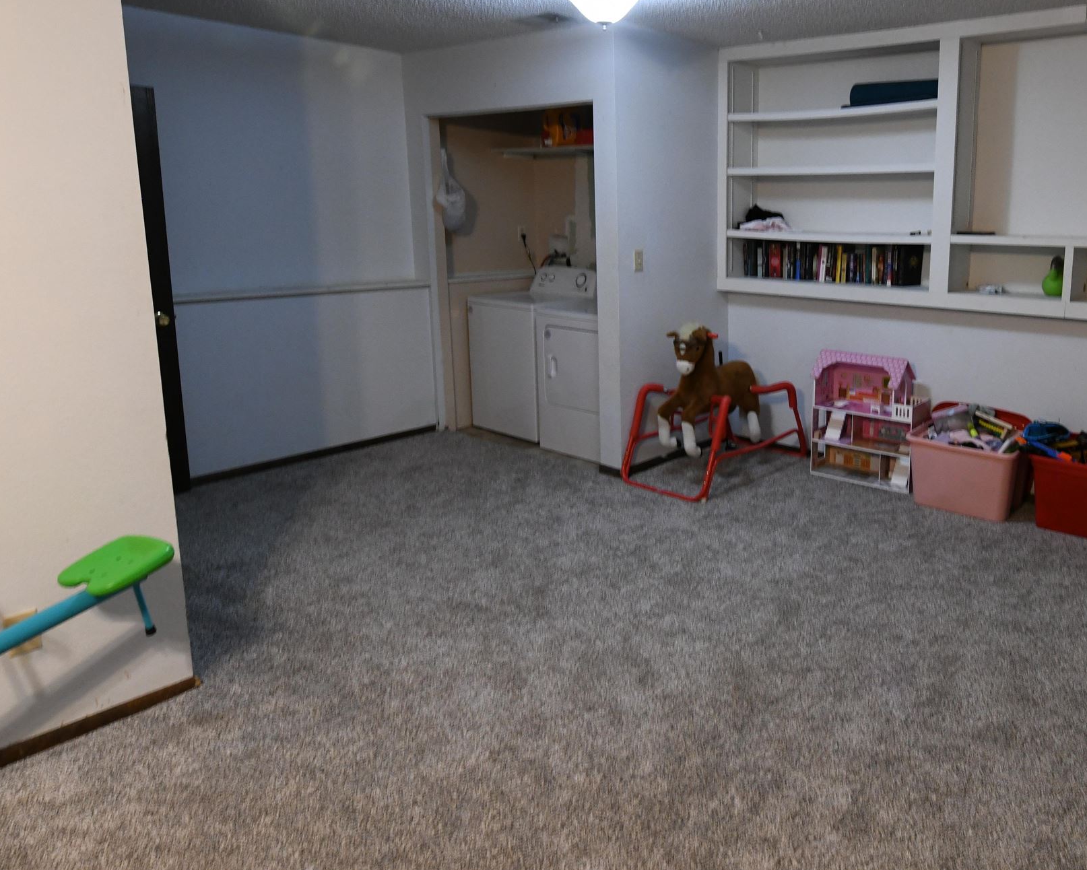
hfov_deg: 65.5
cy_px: 362
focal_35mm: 25
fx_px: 804
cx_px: 760
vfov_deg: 56.5
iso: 2200
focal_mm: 14
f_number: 8
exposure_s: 1/15
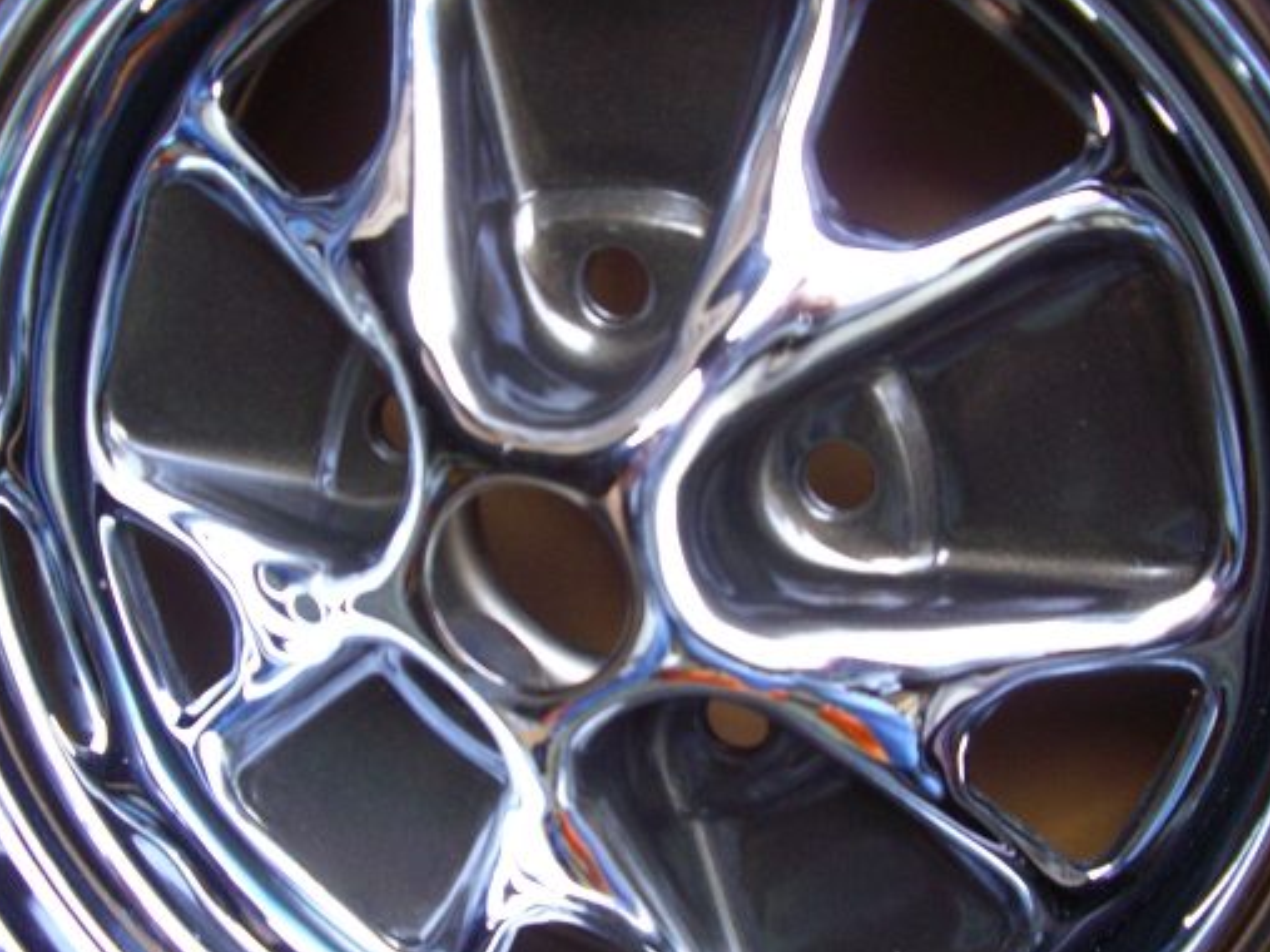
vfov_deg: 30.2
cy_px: 571
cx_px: 609
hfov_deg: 39.7
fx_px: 1761
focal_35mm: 48
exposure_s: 1/50
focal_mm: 7.9
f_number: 2.8
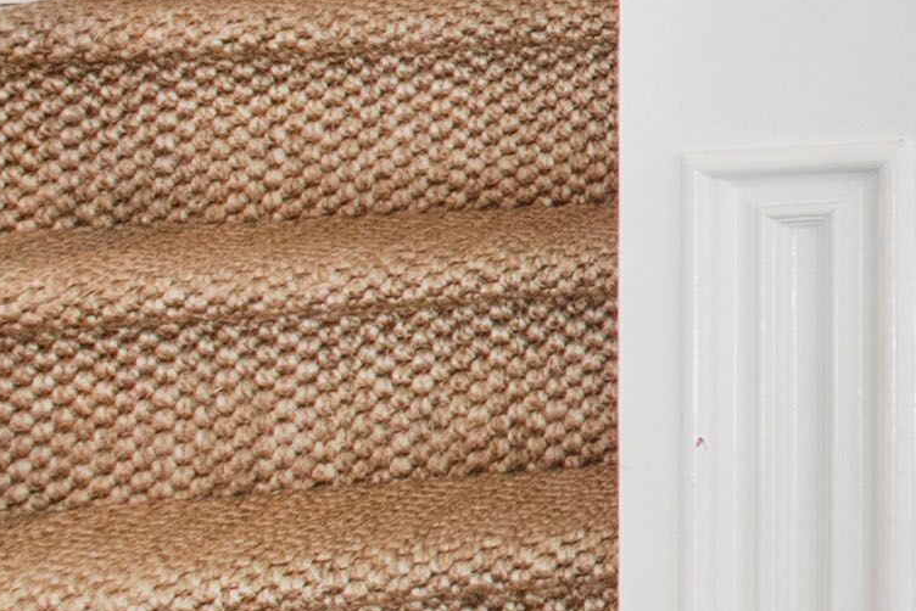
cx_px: 2982
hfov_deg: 10.4
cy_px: -444
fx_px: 2825
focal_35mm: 111
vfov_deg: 11.6
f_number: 8
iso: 100
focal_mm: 10
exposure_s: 1/3
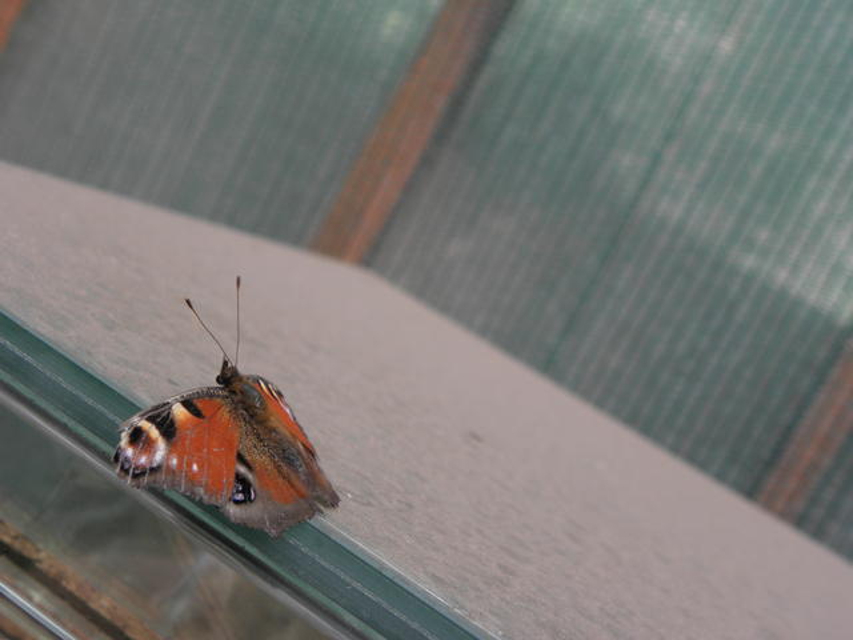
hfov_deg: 37.5
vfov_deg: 28.6
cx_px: 426
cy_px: 320
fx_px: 1257
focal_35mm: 51
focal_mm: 9.22
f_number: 3.5
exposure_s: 1/60
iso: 64
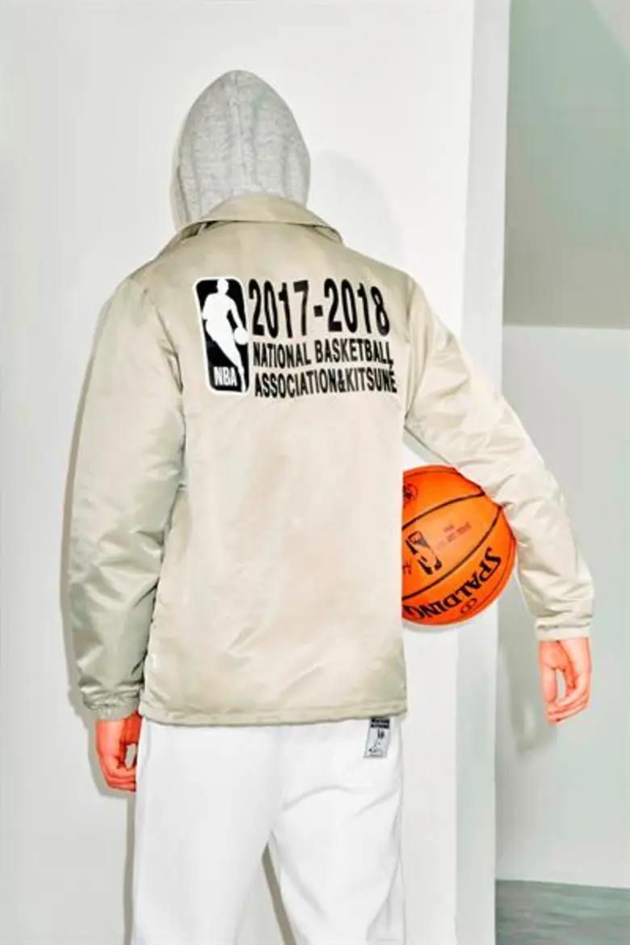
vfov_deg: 32.4
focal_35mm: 62
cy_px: 472
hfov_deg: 21.9
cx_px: 315
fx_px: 1627
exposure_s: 1/320
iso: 160
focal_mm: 62
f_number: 10
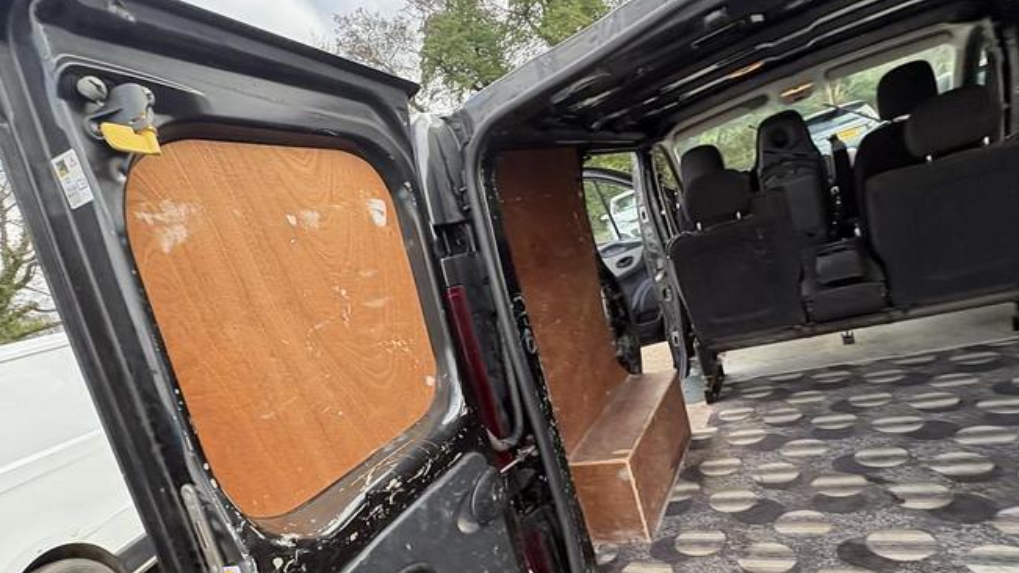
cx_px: 491
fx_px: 567
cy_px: 387
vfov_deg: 52.4
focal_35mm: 21
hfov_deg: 83.8
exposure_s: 1/136
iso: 100
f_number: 2.2
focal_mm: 2.22
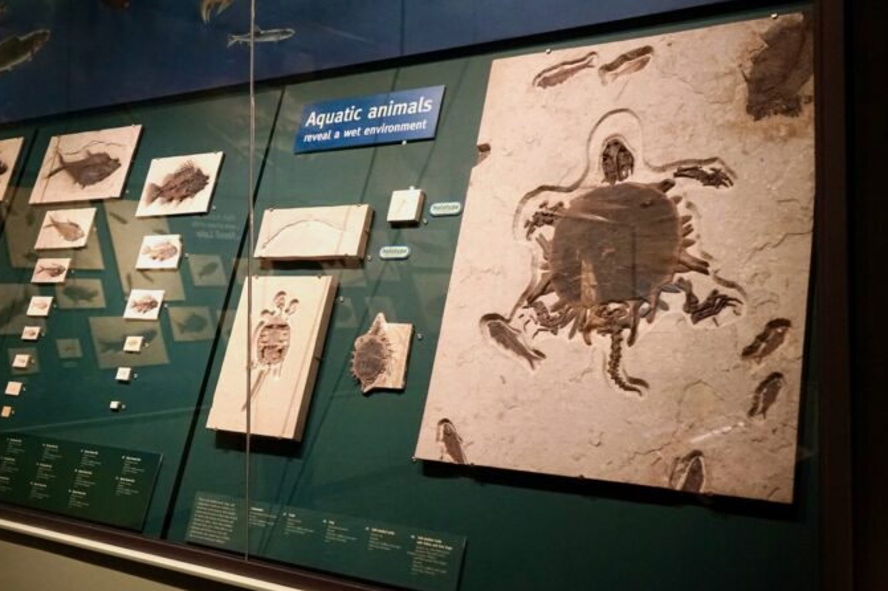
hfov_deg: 49.3
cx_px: 354
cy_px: 253
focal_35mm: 39
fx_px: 961
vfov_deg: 34.1
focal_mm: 32
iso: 4000
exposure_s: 1/160
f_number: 4
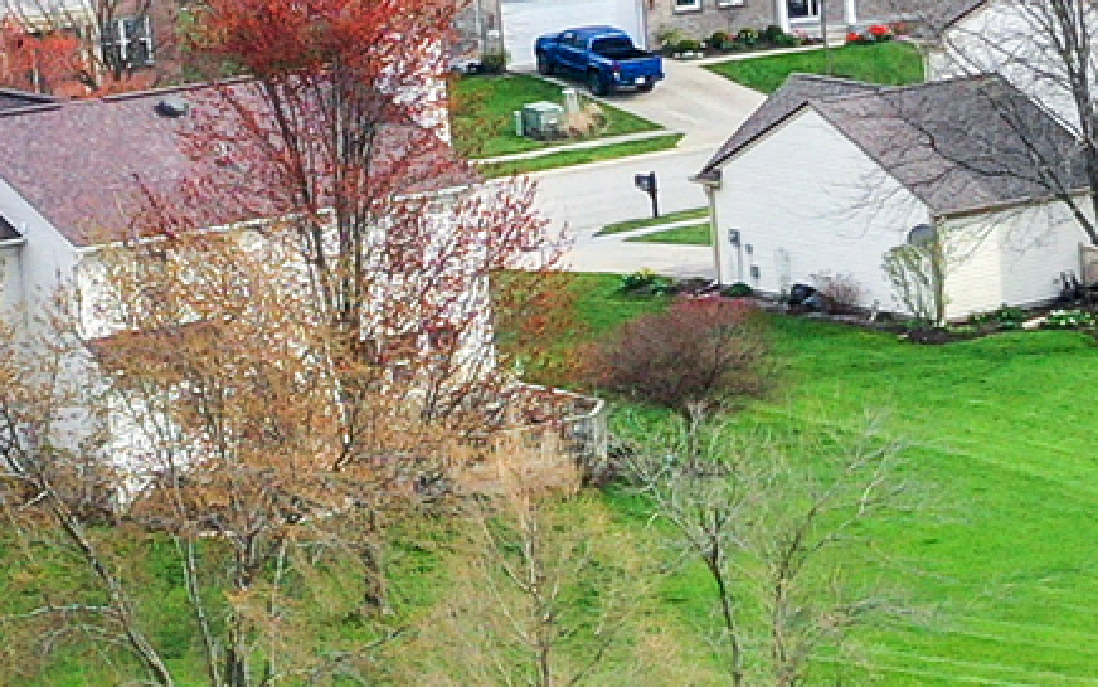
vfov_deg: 6.4
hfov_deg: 9.4
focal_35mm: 201
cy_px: 1170
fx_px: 6018
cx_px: 2536
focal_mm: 10.26
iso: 100
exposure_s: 1/320
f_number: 5
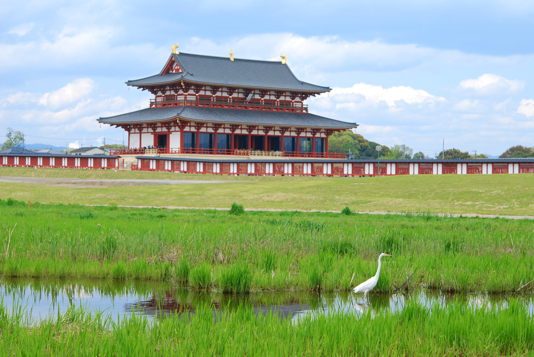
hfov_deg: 22.6
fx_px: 1336
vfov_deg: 15.2
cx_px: 267
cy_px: 178
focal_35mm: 90
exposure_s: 1/200
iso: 100
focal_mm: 60
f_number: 6.3
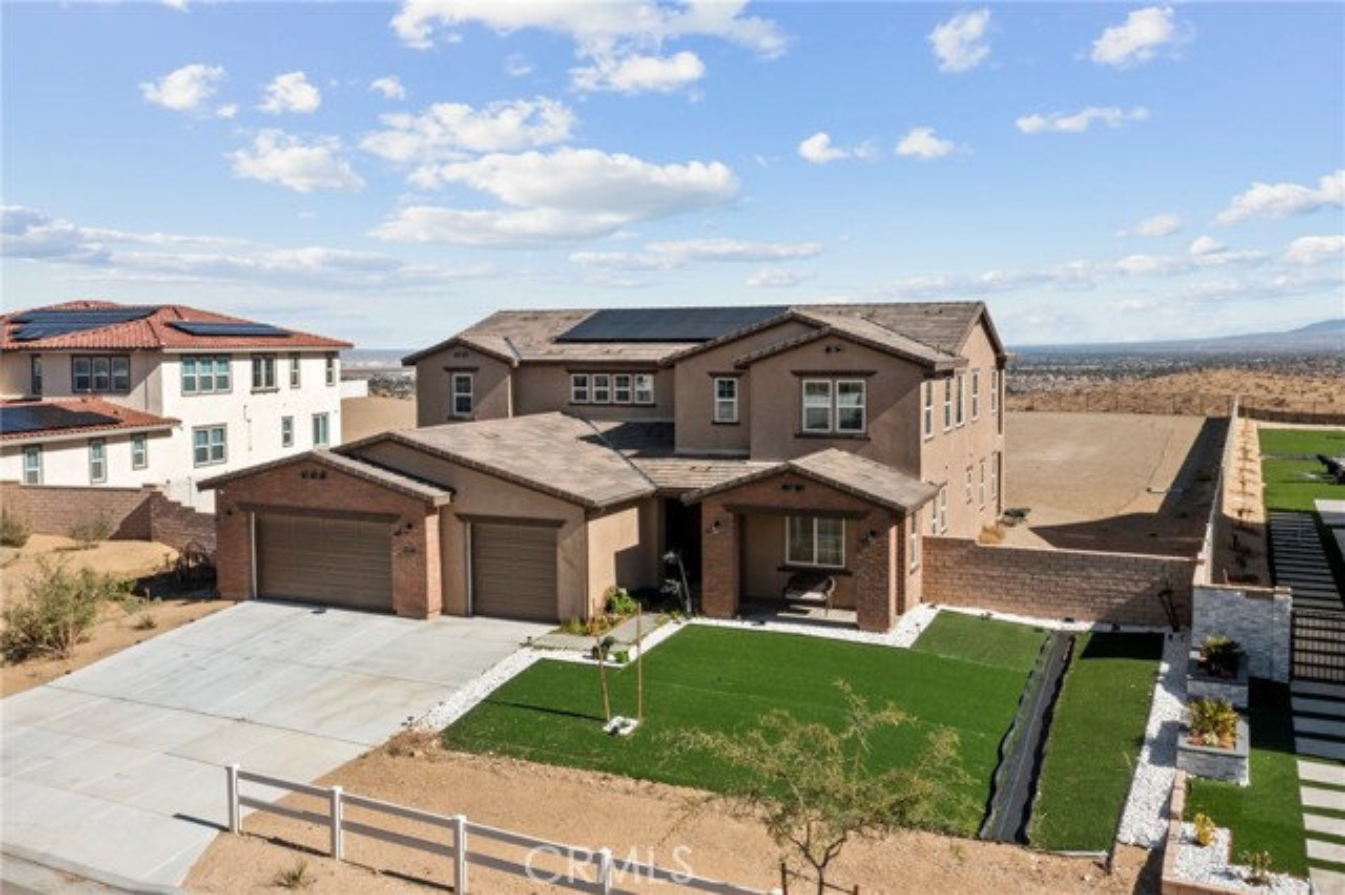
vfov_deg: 46.4
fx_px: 1046
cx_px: 672
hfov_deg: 65.5
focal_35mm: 28
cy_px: 448
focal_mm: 10.26
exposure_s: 1/100
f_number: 9
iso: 100
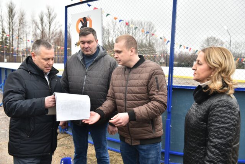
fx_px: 238
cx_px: 122
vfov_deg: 37.9
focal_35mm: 35
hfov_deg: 54.4
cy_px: 82
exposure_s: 1/400
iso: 500
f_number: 4
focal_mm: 35
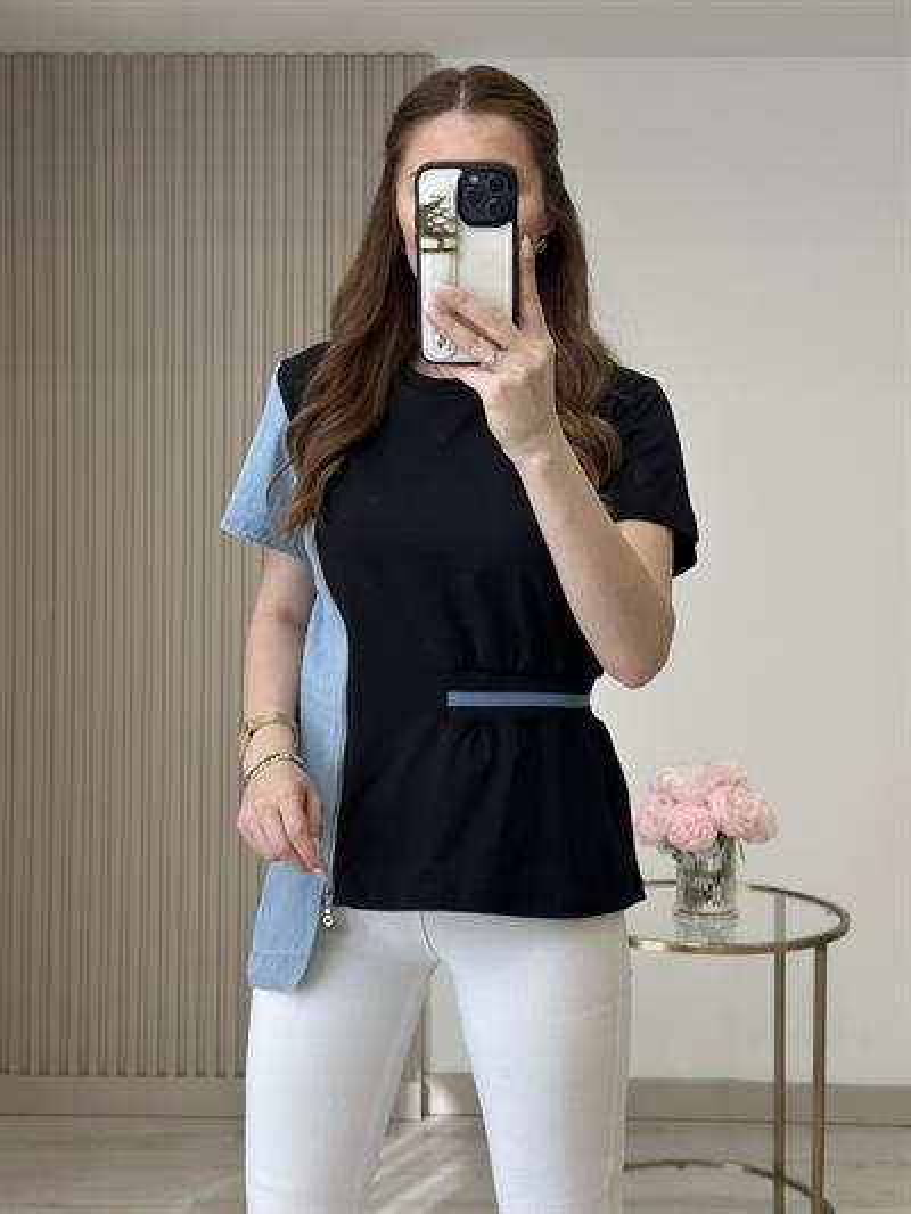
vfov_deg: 39.6
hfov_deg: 30.3
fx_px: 1684
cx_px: 456
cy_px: 607
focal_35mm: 48
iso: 80
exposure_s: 1/422
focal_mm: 6.86
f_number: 1.78
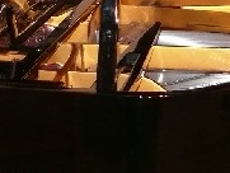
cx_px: -79
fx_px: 1057
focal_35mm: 159
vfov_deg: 9.2
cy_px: -37
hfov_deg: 12.0
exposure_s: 1/30
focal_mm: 7.6
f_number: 2.8
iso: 400
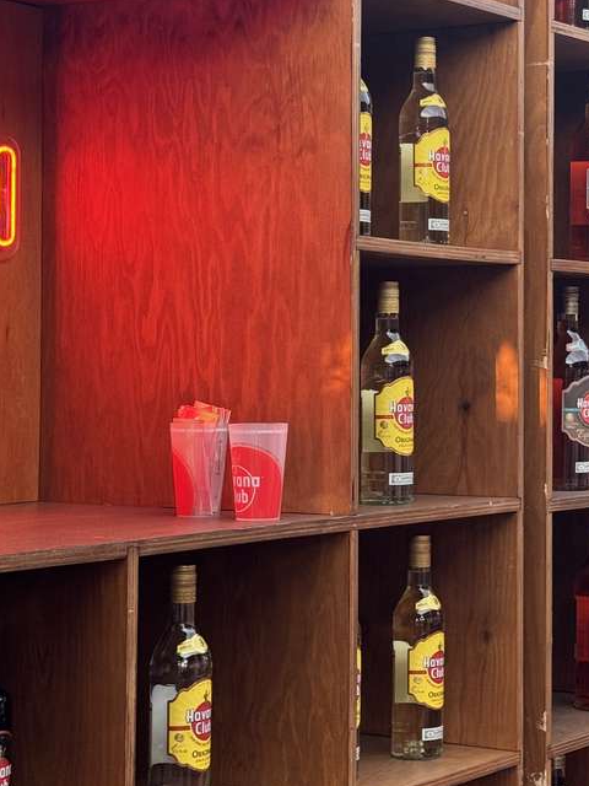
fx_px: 2042
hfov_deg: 16.3
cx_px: 470
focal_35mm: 90
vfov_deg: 21.7
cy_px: 241
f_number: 1.78
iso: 100
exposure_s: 1/60
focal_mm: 6.76
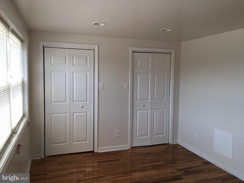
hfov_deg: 61.7
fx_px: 204
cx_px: 122
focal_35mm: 29
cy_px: 92
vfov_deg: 48.2
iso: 25
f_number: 2.2
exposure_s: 1/120
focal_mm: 4.15
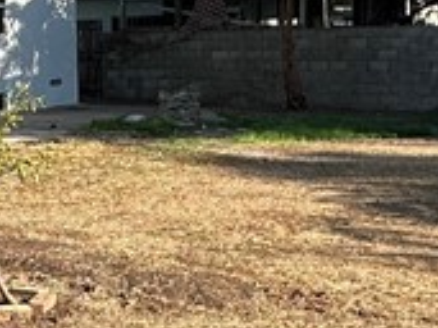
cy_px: 113
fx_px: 1062
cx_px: 110
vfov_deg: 17.5
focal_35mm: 84
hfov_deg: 23.1
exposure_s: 1/910
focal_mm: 2.22
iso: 40
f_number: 2.2
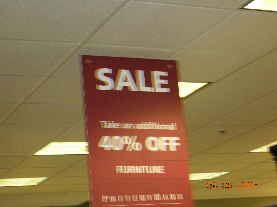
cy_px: 104
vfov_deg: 16.4
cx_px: 138
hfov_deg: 21.8
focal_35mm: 90
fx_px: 720
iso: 200
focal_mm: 15
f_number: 4.5
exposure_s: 1/8.1
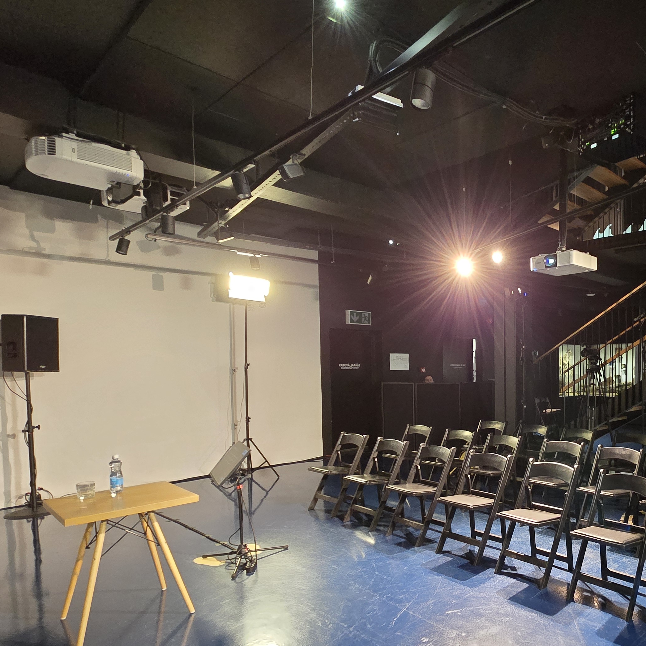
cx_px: 527
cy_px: 390
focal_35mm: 22
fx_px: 464
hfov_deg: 63.0
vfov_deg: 68.9
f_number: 2.2
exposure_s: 1/52.8
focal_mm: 2.2
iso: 800
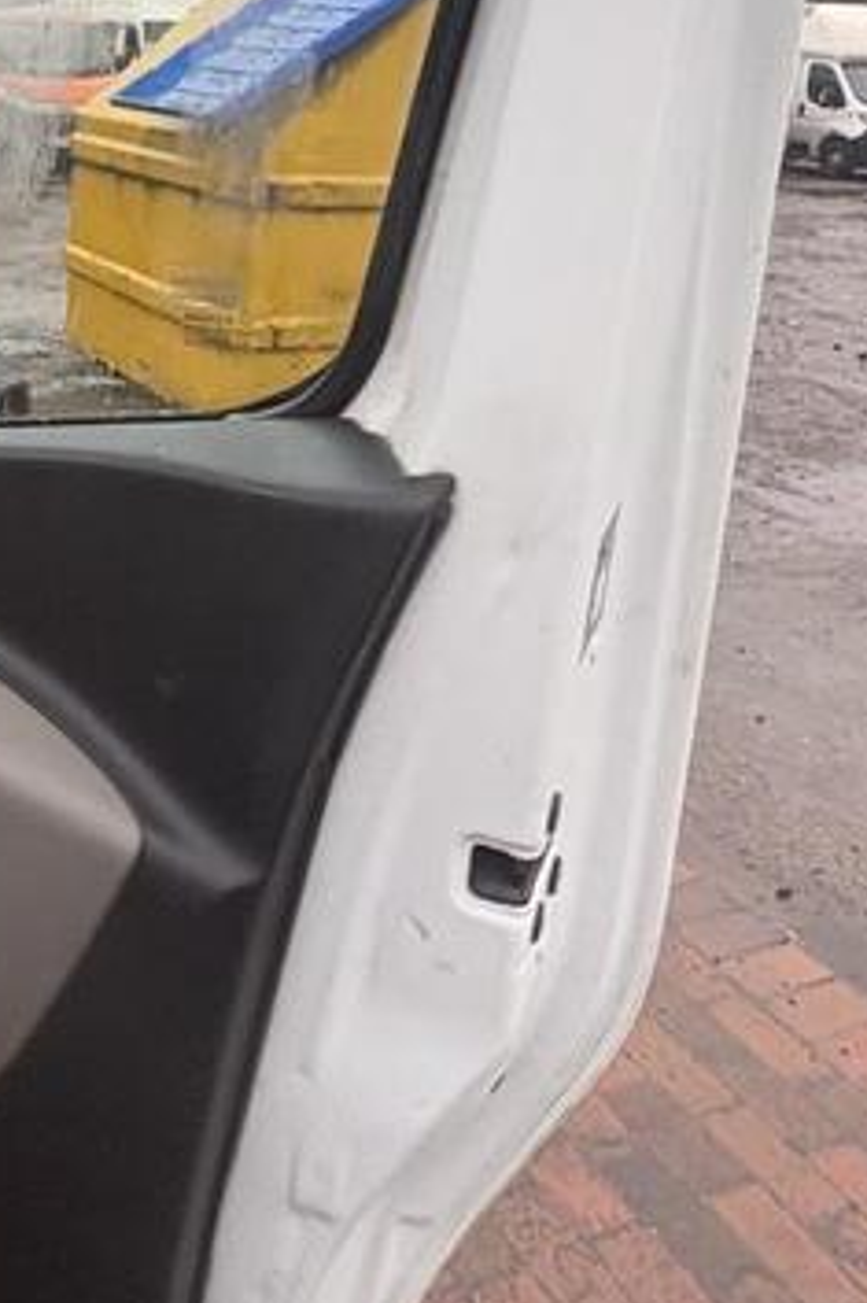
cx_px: 125
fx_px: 1338
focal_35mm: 37
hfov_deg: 34.4
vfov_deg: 51.0
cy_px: 443
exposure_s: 1/60
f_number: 2.2
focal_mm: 2.22
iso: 250
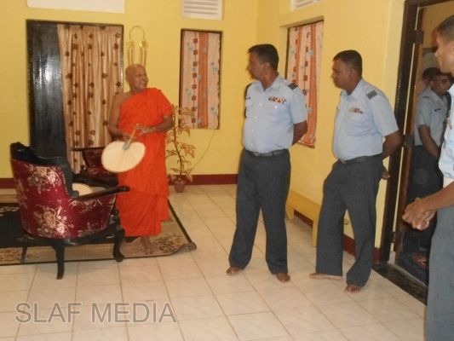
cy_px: 170
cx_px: 227
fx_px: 485
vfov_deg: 38.7
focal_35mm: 37
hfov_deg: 50.1
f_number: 3.2
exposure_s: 1/30
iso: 800
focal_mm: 6.7
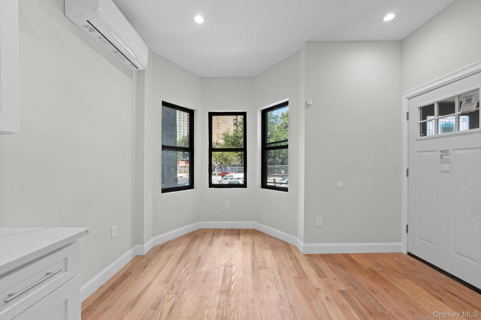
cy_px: 160
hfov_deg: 104.3
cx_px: 240
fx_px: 187
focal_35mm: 14
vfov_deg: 81.2
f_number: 10
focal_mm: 14
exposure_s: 1/30
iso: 800
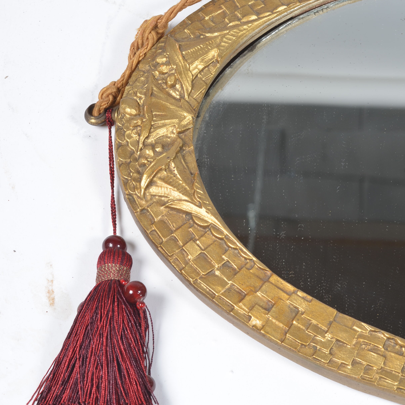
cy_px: 207
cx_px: 201
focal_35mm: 97
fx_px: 1284
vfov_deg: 17.9
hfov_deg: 17.9
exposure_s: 1/125
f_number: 11
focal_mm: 50
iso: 100
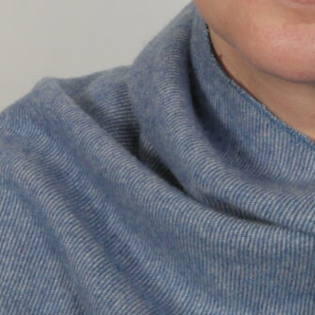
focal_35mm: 227
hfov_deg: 7.7
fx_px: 2337
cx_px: 302
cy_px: -92
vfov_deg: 7.6
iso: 800
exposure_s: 1/160
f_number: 22
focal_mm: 50
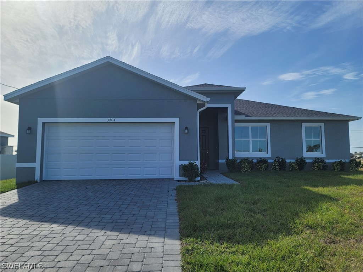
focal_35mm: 25
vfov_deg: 54.9
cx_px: 182
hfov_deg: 69.4
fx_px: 262
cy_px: 136
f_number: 1.8
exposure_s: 1/1677
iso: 20
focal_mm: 7
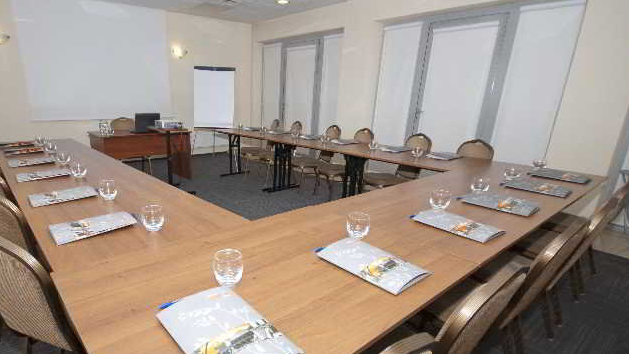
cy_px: 211
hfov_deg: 85.8
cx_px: 258
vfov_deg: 55.5
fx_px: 334
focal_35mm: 20
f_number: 4
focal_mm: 10
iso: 200
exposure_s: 1/125
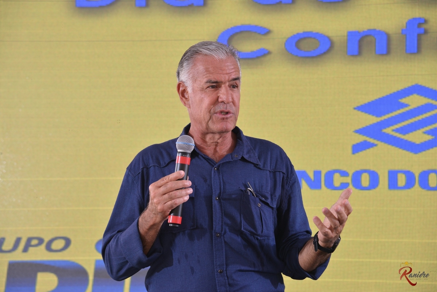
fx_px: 1457
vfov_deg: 11.4
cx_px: 218
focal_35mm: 120
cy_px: 146
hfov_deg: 17.1
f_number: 6.3
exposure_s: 1/160
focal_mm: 120
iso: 800
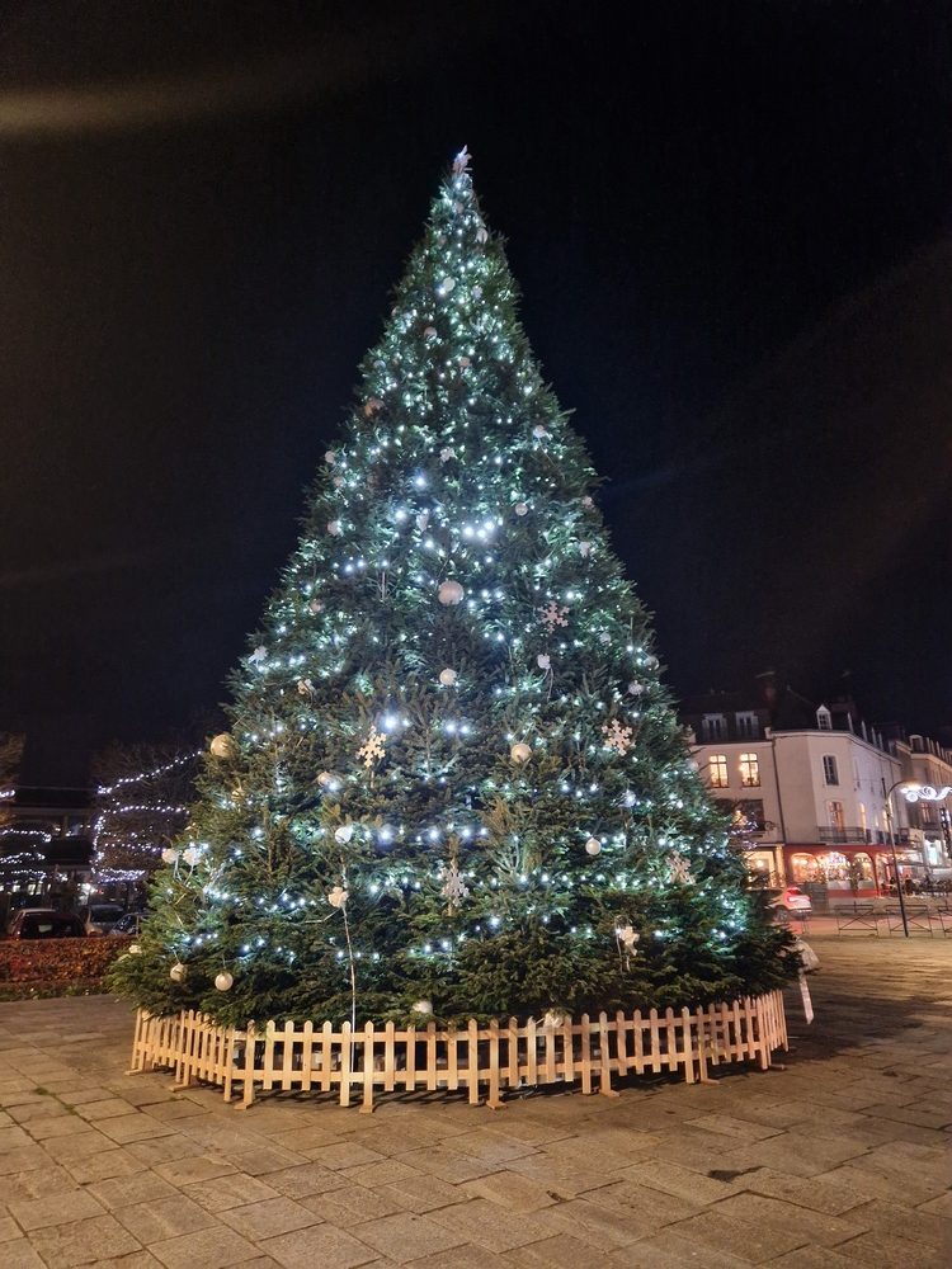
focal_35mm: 23
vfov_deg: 73.9
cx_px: 476
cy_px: 634
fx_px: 843
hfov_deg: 58.9
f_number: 1.8
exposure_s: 1/25
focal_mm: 5.4
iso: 1000
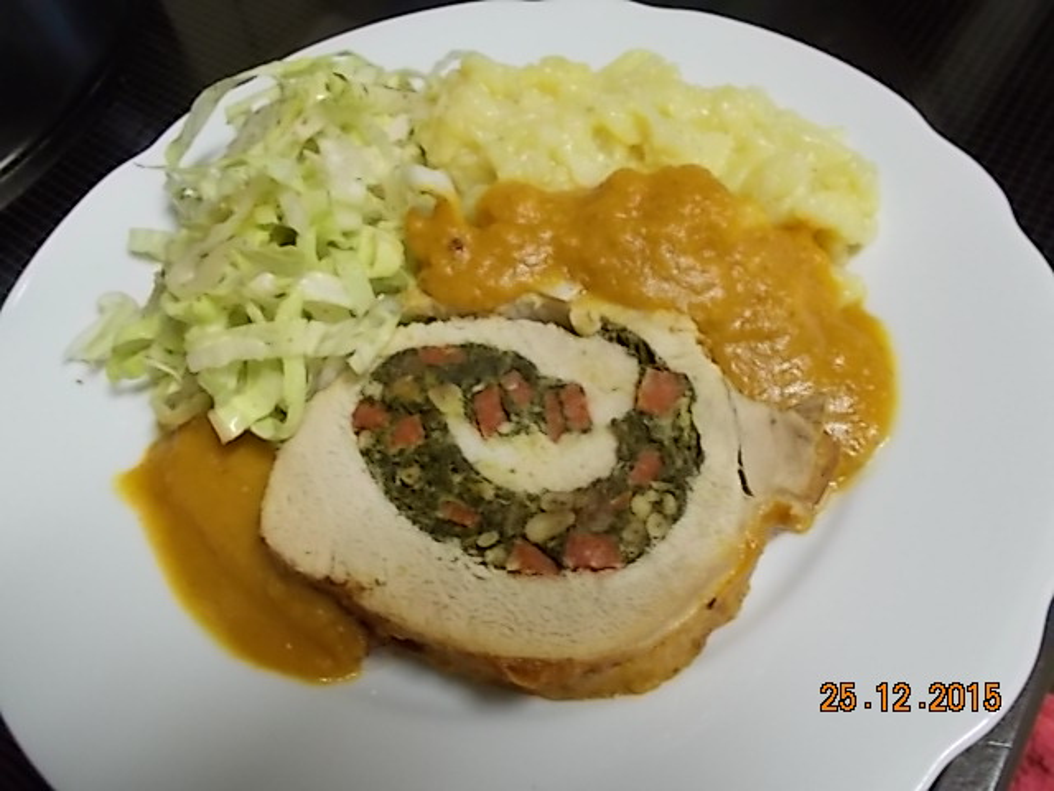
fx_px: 913
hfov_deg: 60.0
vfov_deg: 46.8
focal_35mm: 30
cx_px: 527
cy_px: 396
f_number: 3.4
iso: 200
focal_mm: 5.3
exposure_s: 1/8
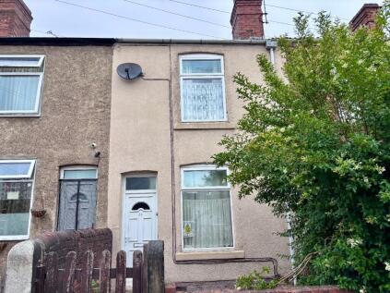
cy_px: 146
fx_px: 293
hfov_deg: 67.3
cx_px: 195
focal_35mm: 26
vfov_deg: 53.0
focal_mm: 5.96
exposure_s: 1/1984
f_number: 1.6
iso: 50
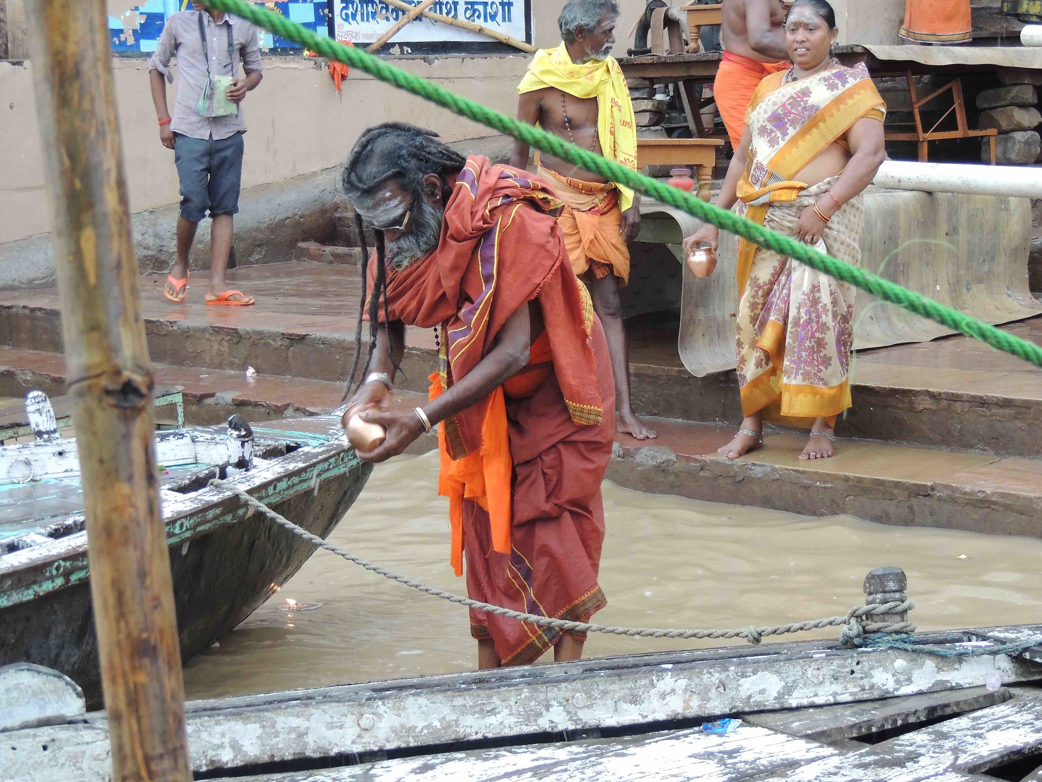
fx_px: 2288
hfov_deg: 25.7
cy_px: 391
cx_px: 522
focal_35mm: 76
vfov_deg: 19.4
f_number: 3.9
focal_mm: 13.3
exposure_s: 1/50
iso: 400
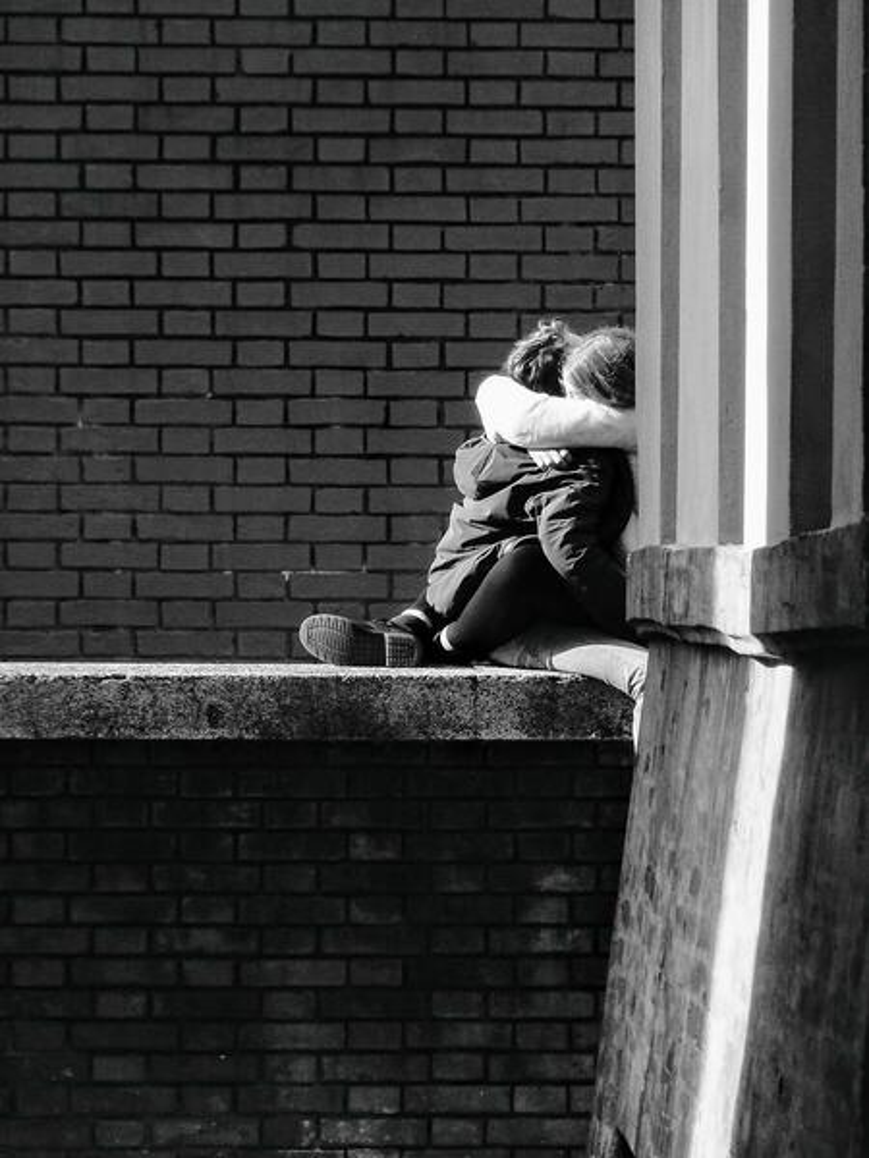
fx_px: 14259
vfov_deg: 4.7
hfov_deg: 3.5
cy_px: 579
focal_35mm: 426
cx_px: 434
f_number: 8
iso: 200
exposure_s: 1/160
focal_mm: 72.78
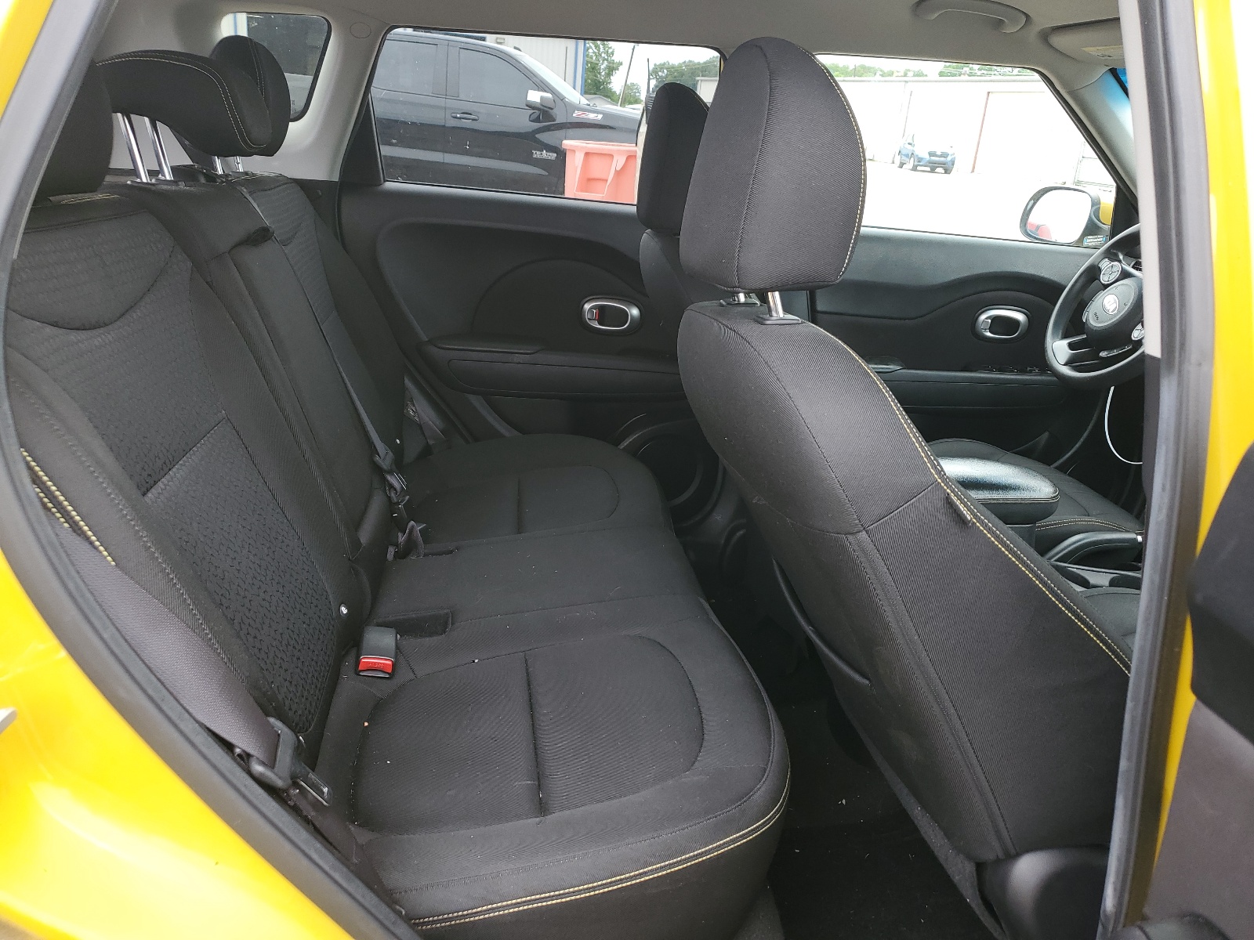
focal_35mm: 26
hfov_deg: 67.3
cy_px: 470
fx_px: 942
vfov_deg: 53.1
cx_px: 627
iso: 50
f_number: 1.5
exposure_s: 1/222
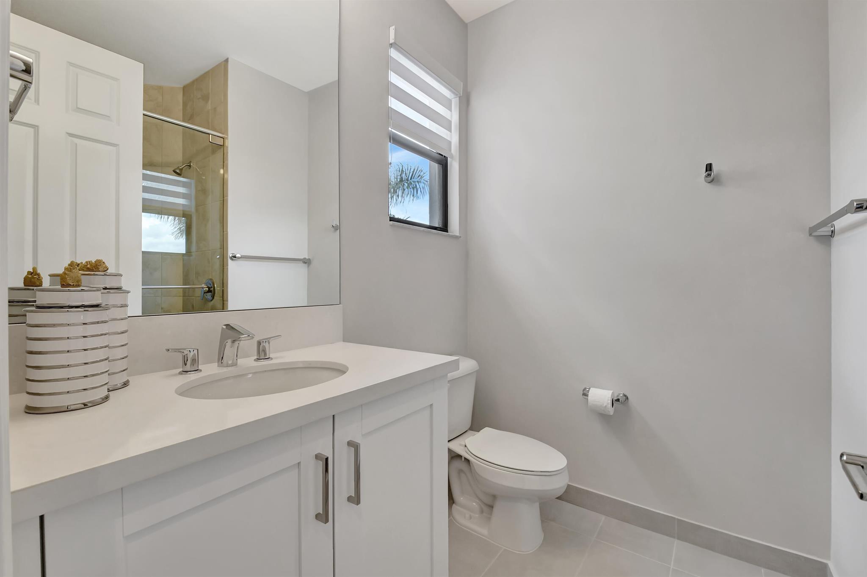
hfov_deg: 100.4
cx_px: 434
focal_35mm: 15
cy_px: 288
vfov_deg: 77.2
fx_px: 361
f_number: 8
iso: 640
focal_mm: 10
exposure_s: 1/13
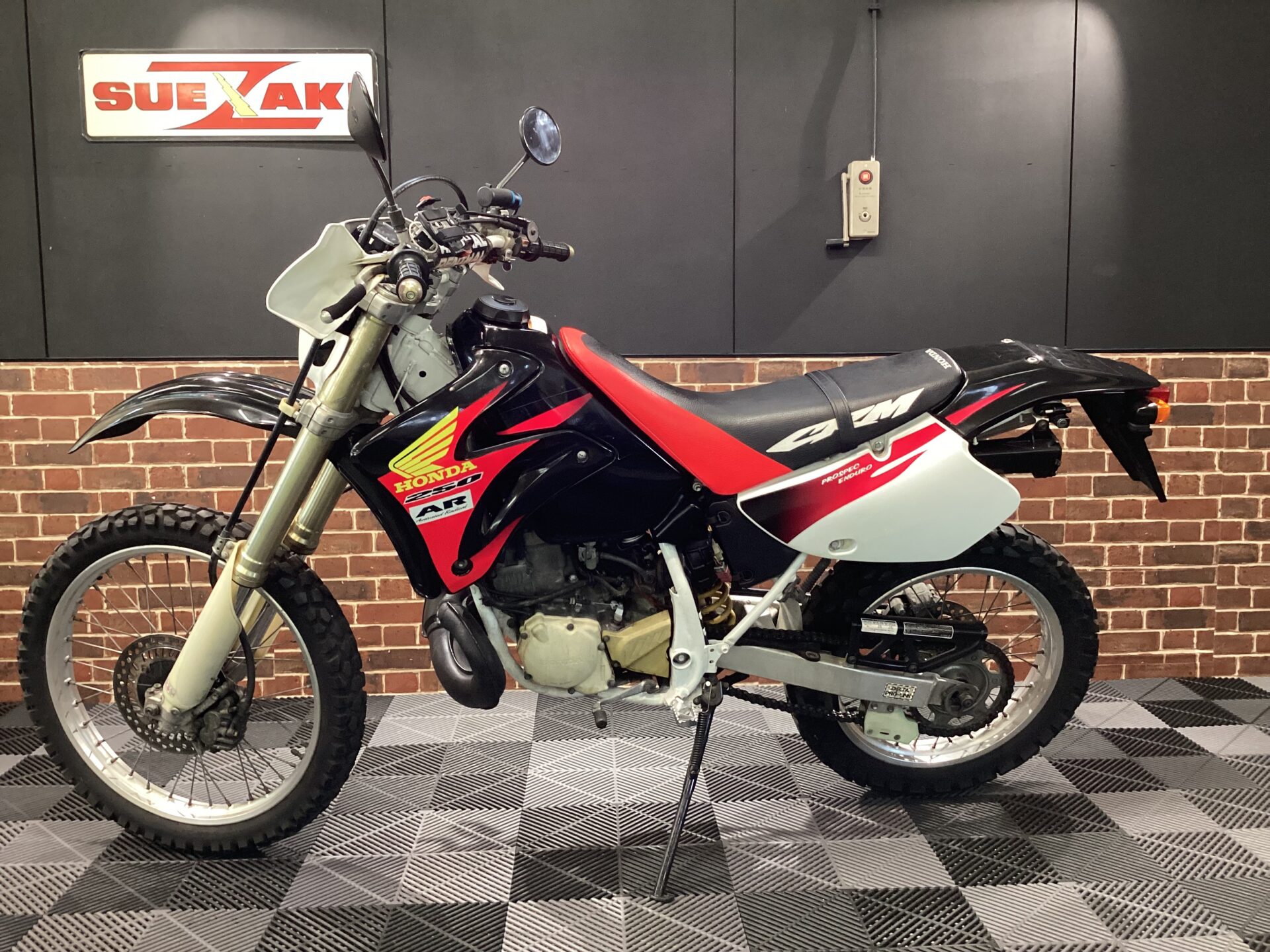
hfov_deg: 58.4
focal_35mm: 31
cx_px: 635
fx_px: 1137
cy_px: 476
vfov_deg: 45.4
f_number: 2.4
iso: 250
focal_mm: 3.3
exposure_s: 1/40
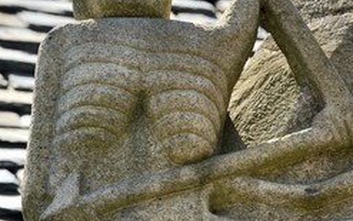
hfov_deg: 6.1
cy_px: 115
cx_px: 270
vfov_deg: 3.8
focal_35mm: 346
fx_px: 3332
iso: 200
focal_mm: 200
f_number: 8
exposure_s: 1/400
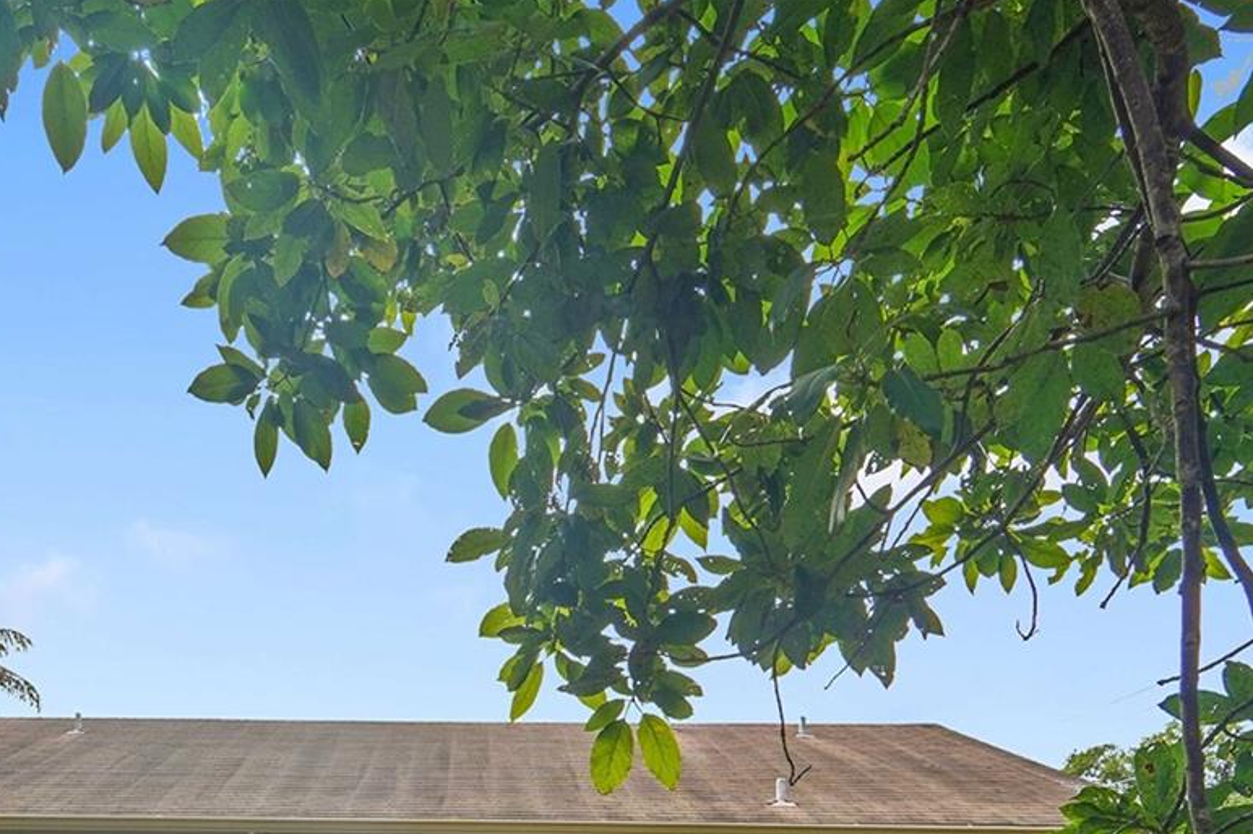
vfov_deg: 39.1
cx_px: 396
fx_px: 1009
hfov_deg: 61.8
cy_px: 854
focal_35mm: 29
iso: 400
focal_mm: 14
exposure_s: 1/250
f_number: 9
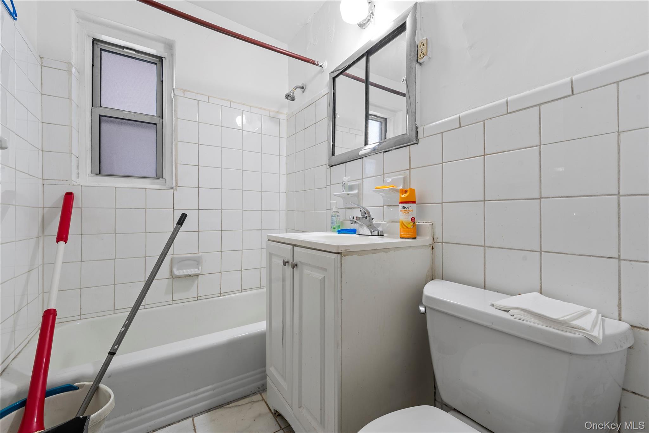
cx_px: 324
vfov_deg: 81.2
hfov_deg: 104.3
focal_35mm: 14
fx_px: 252
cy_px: 216
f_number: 10
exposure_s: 1/1.25
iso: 500
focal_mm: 14
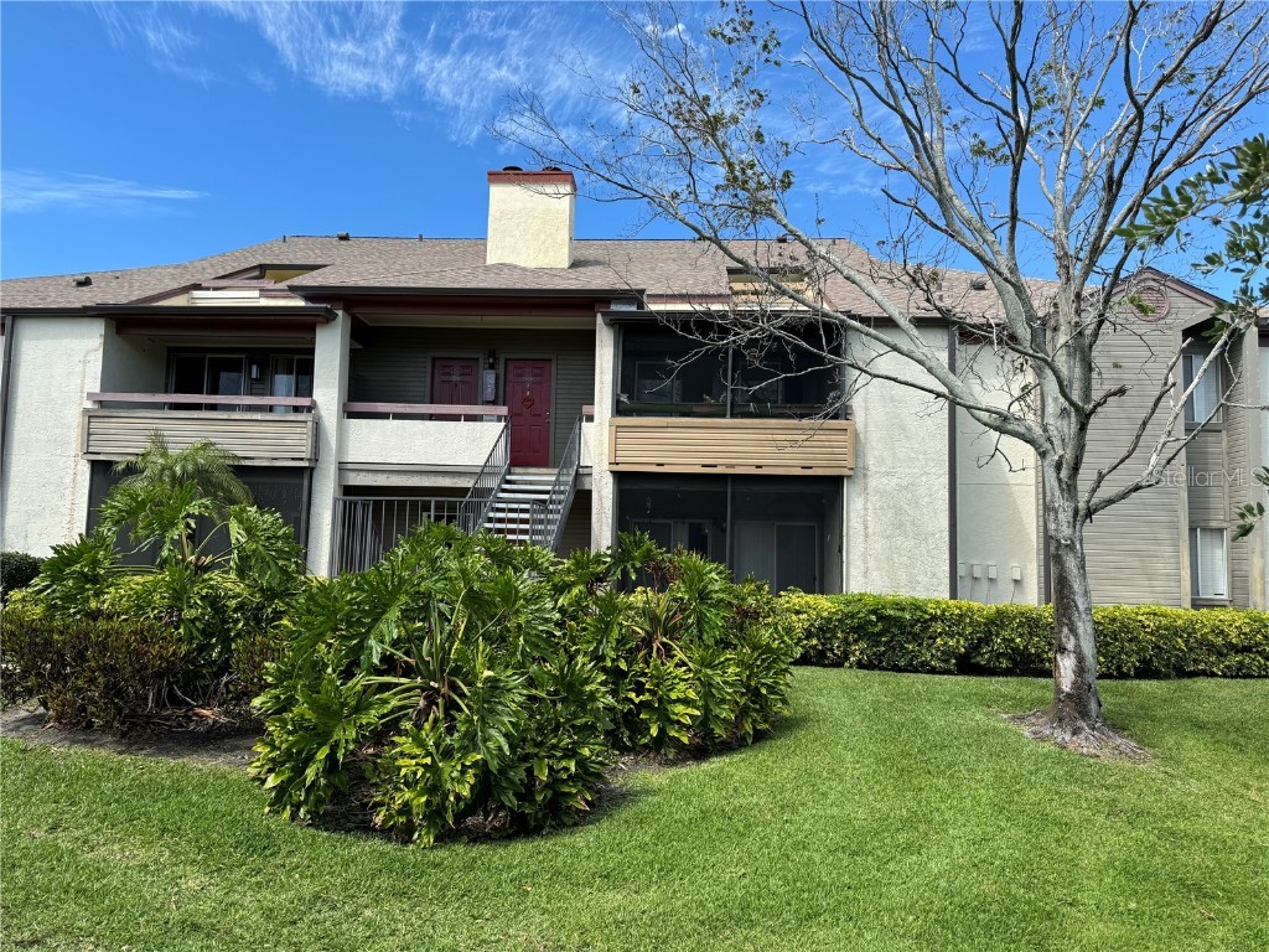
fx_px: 880
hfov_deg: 71.6
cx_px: 634
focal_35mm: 24
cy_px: 476
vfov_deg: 56.8
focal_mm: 6.86
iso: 80
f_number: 1.78
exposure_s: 1/2415
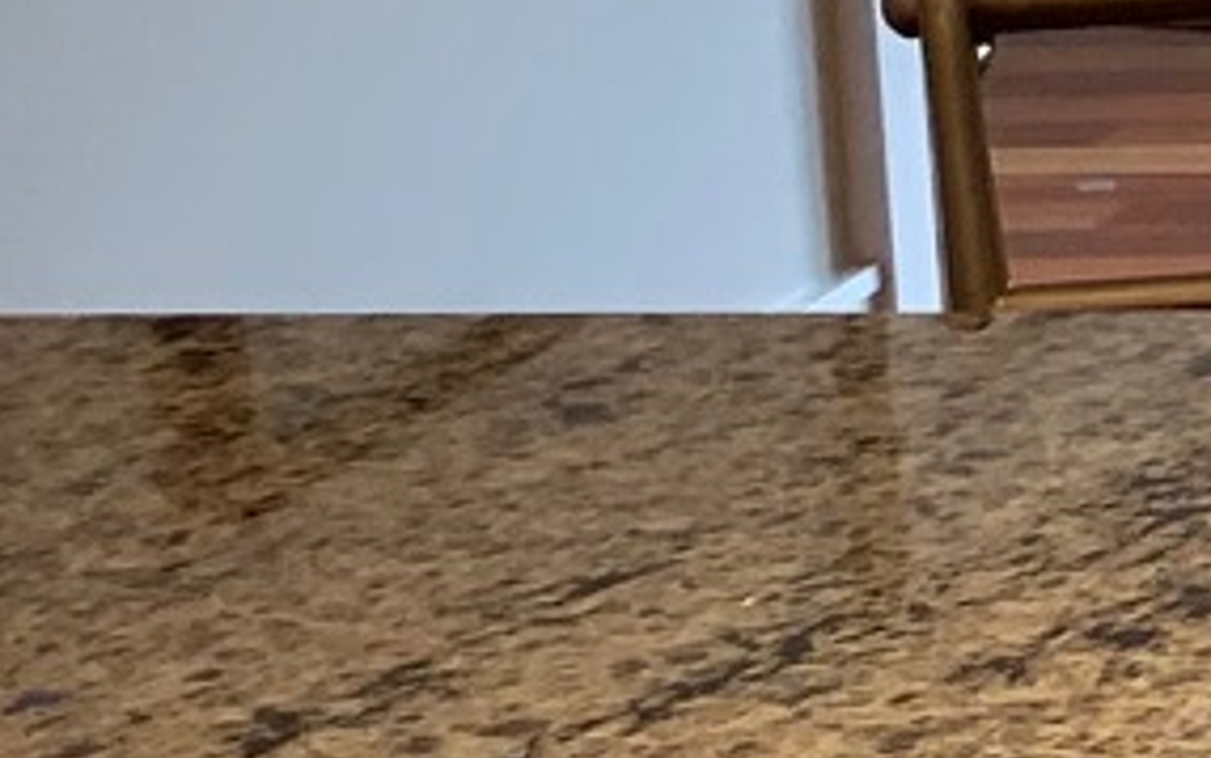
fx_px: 6405
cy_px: -542
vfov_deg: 6.6
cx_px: 3616
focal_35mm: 194
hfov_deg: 8.9
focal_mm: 4.25
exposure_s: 1/60
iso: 64
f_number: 1.8
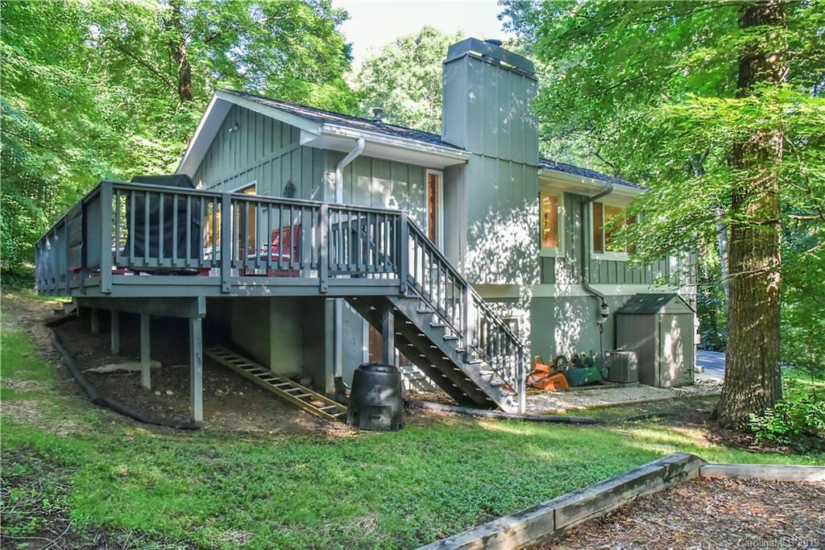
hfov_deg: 73.7
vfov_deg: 53.1
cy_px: 275
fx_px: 550
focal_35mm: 24
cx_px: 412
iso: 4000
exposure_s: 1/80
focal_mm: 24
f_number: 9
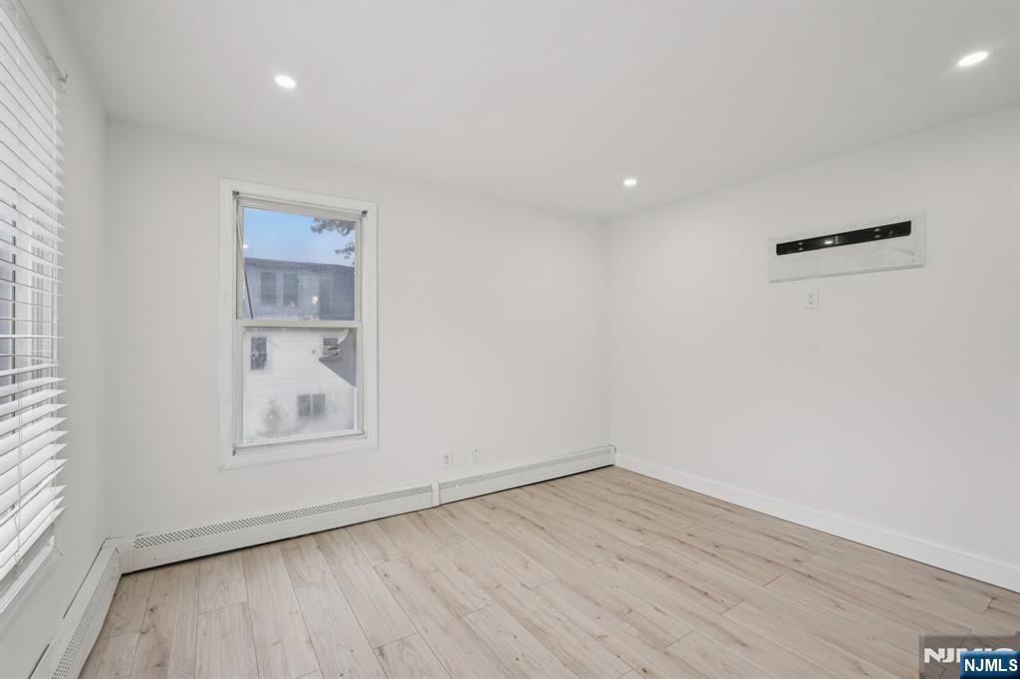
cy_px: 340
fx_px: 453
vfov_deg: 73.7
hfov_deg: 96.8
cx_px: 510
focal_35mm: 16
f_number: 8
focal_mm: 16
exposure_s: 1/30
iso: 250
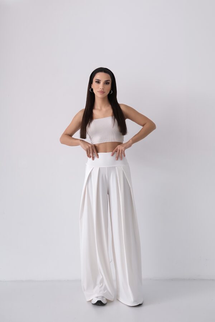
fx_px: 331
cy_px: 161
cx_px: 108
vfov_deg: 51.9
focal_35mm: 37
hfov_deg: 35.9
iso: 2000
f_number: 5.6
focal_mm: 24.7
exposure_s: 1/60
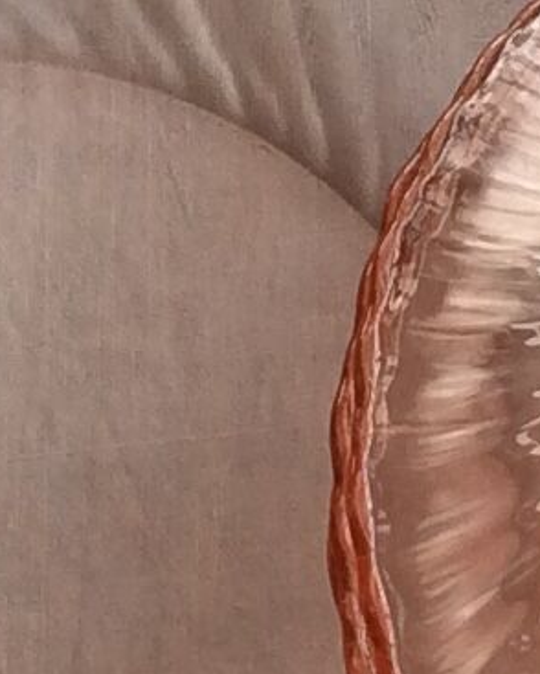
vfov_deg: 8.8
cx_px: 184
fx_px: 4391
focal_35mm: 220
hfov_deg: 7.0
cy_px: 424
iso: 32
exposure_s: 1/189
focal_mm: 3.3
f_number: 2.4
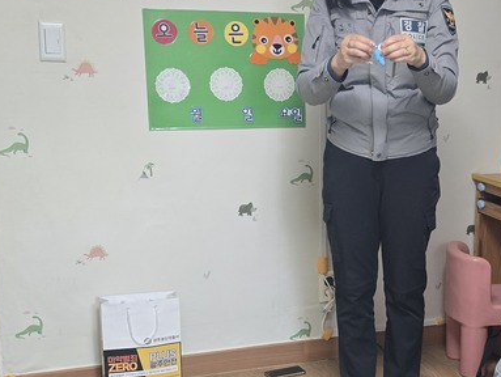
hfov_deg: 31.3
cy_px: 262
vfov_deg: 24.3
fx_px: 869
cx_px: 407
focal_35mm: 60
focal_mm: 6.3
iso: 320
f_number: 1.7
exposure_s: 1/120
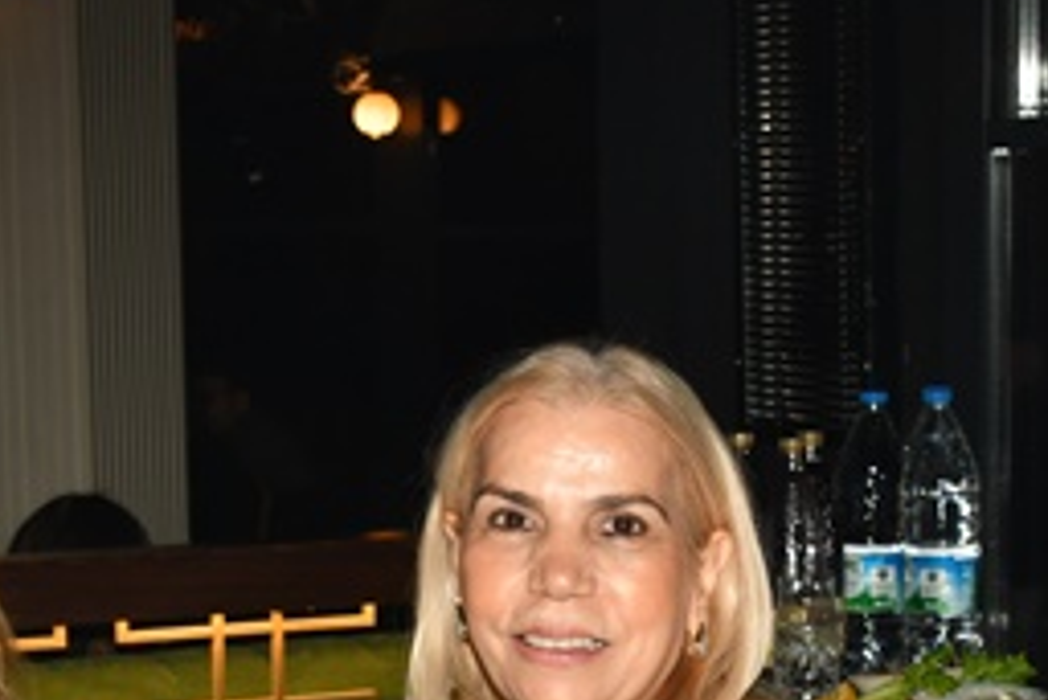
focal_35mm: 131
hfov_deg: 15.6
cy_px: 780
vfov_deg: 10.4
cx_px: 577
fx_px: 3816
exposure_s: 1/200
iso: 640
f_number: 8
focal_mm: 42
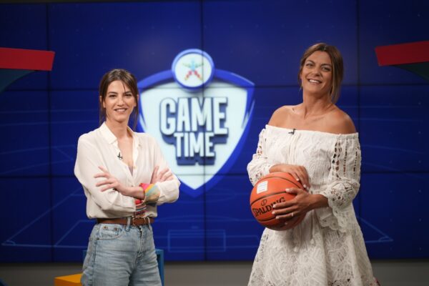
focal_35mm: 75
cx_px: 214
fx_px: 894
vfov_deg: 18.2
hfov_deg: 27.0
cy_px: 143
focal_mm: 75
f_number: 3.2
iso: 250
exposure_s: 1/60
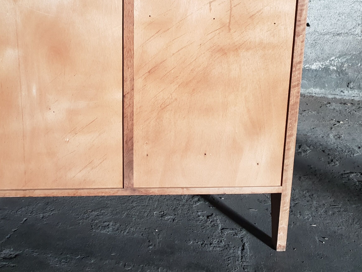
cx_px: 134
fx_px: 450
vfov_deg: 33.1
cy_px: 78
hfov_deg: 43.5
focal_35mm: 43
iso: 250
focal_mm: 4.3
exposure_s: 1/50
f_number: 1.5
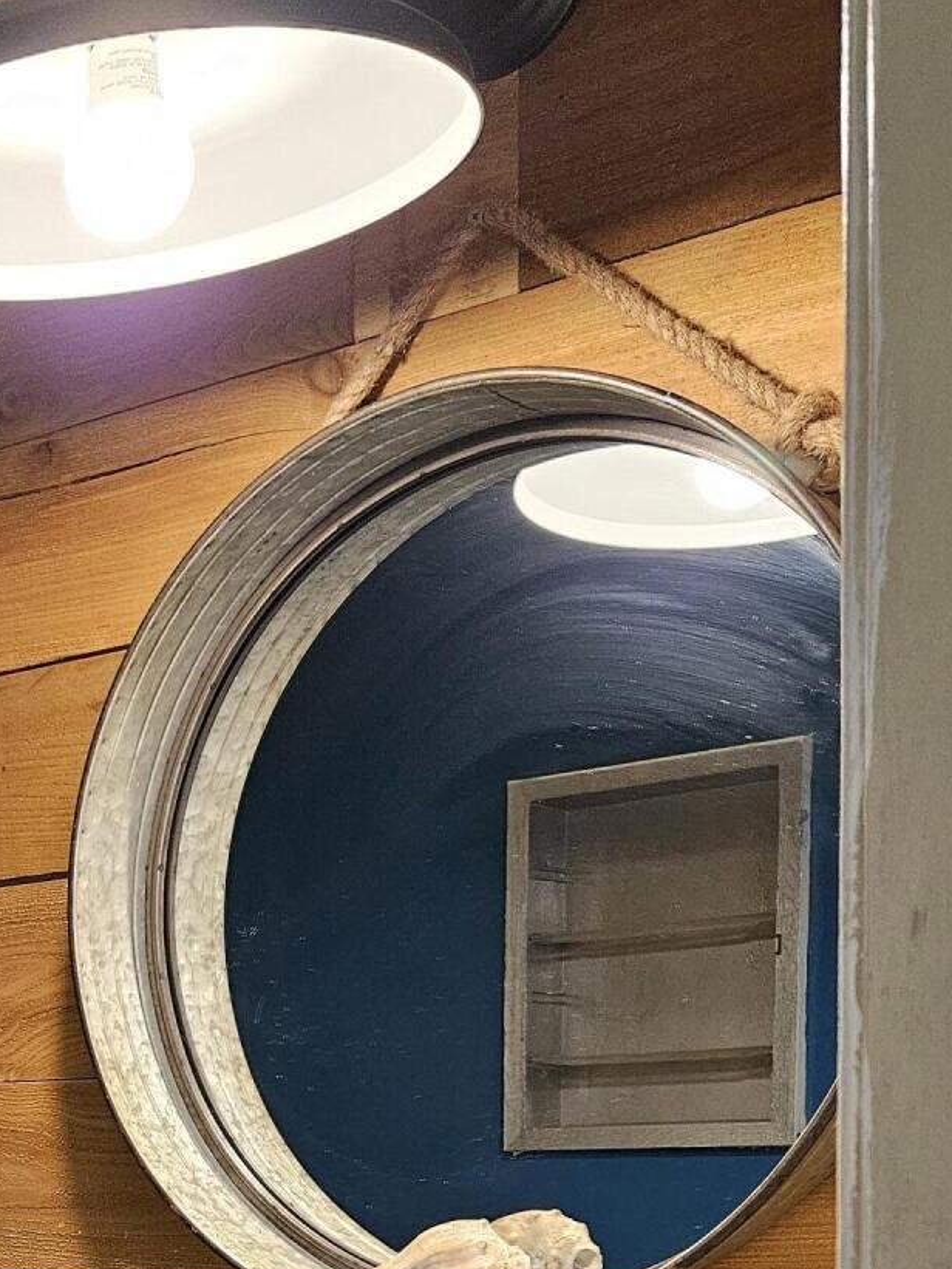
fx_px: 2053
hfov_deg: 24.8
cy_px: 1345
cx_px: -12
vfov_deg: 31.1
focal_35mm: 56
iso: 640
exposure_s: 1/120
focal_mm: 5.4
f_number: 1.8
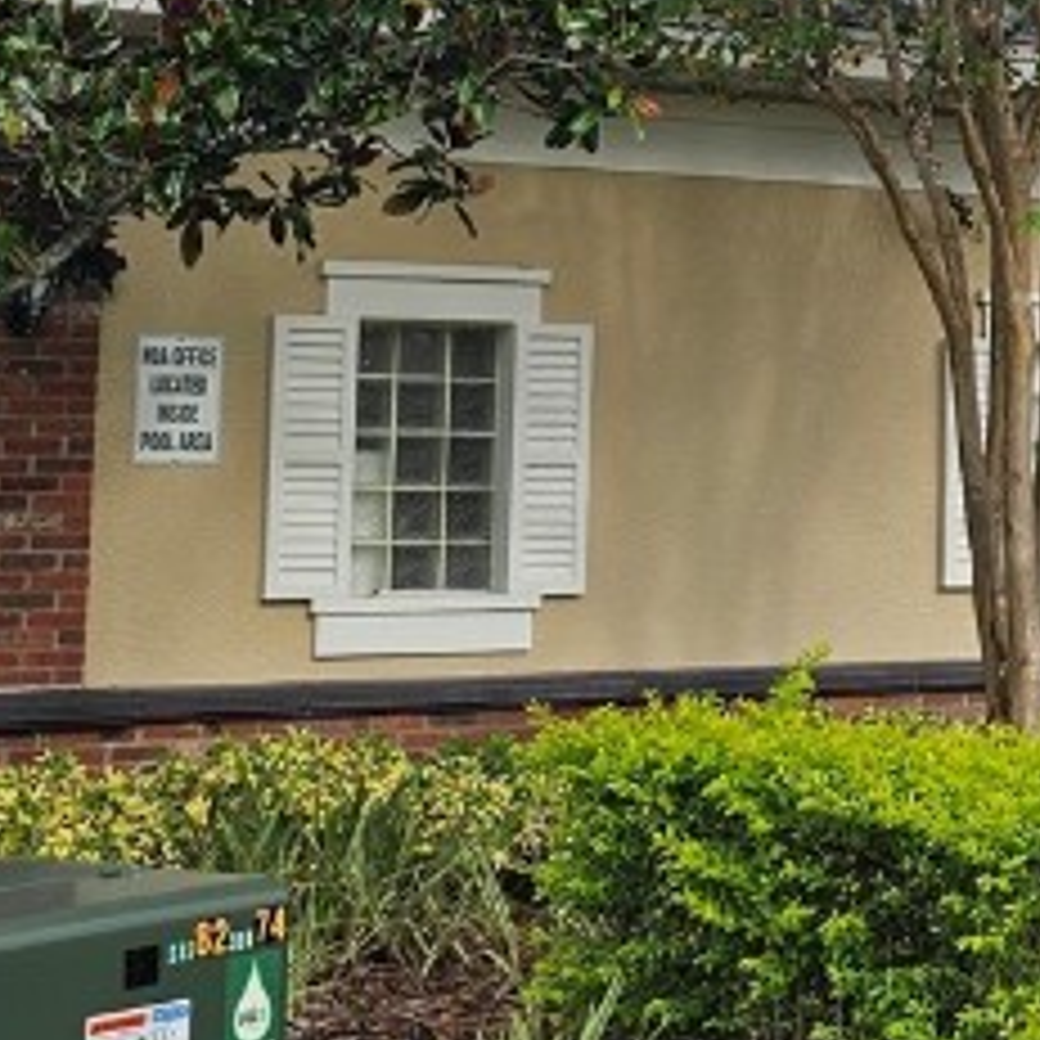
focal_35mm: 90
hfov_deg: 18.5
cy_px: 153
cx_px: 1162
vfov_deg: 19.0
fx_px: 3059
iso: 10
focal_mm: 6.3
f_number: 1.7
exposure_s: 1/412
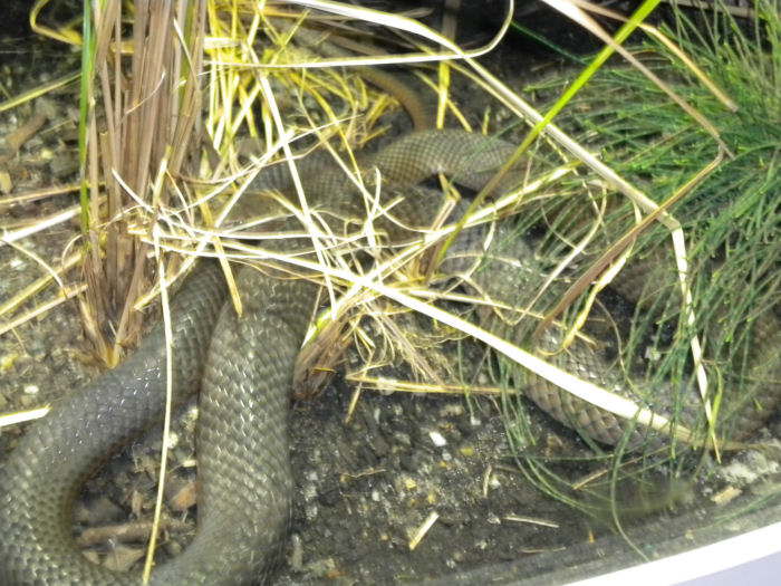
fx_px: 2166
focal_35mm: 96
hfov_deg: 20.4
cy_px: 293
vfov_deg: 15.4
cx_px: 390
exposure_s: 1/16.2
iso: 400
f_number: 5.7
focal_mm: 17.3
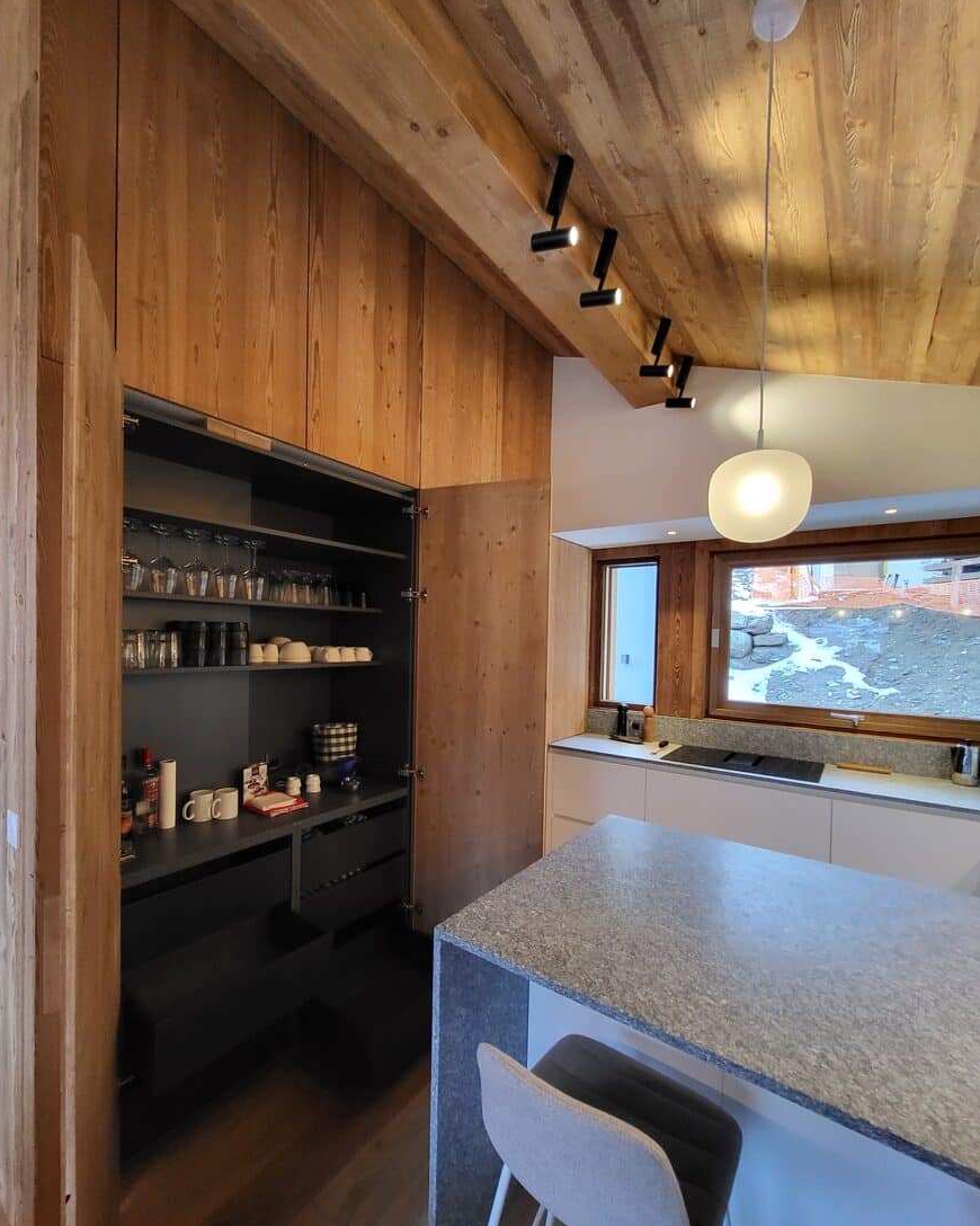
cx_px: 475
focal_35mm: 14
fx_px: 508
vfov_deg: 100.7
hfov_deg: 87.9
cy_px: 637
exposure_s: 1/50
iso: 320
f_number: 2.2
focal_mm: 1.74
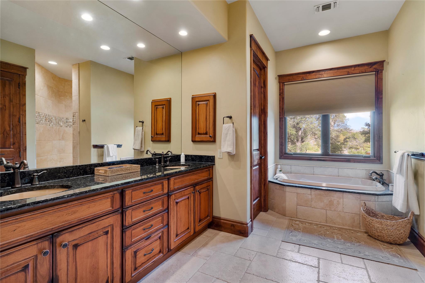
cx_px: 212
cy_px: 142
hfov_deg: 93.3
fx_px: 201
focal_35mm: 17
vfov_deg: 70.4
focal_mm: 17
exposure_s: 1.3
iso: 400
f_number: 8
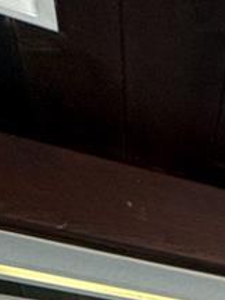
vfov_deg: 11.8
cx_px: 666
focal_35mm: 97
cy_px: 875
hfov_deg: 10.7
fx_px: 841
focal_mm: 2.22
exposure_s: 1/120
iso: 64
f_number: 2.2
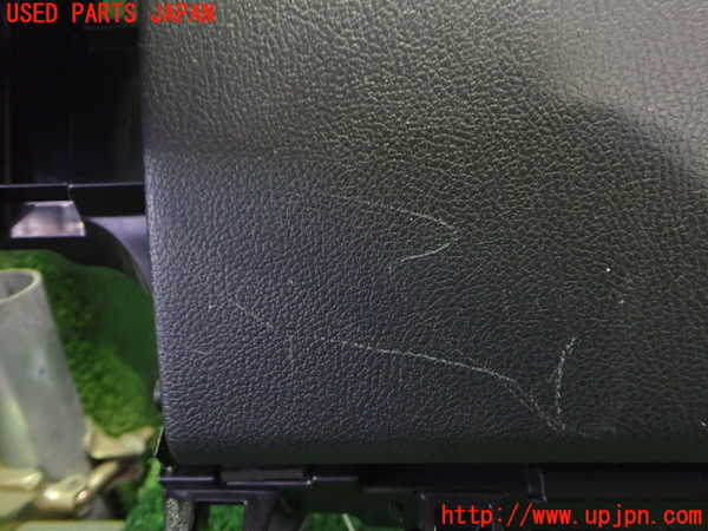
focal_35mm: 30
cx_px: 354
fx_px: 614
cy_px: 266
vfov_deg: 46.8
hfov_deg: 60.0
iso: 800
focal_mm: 5.4
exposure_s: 1/13
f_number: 2.3
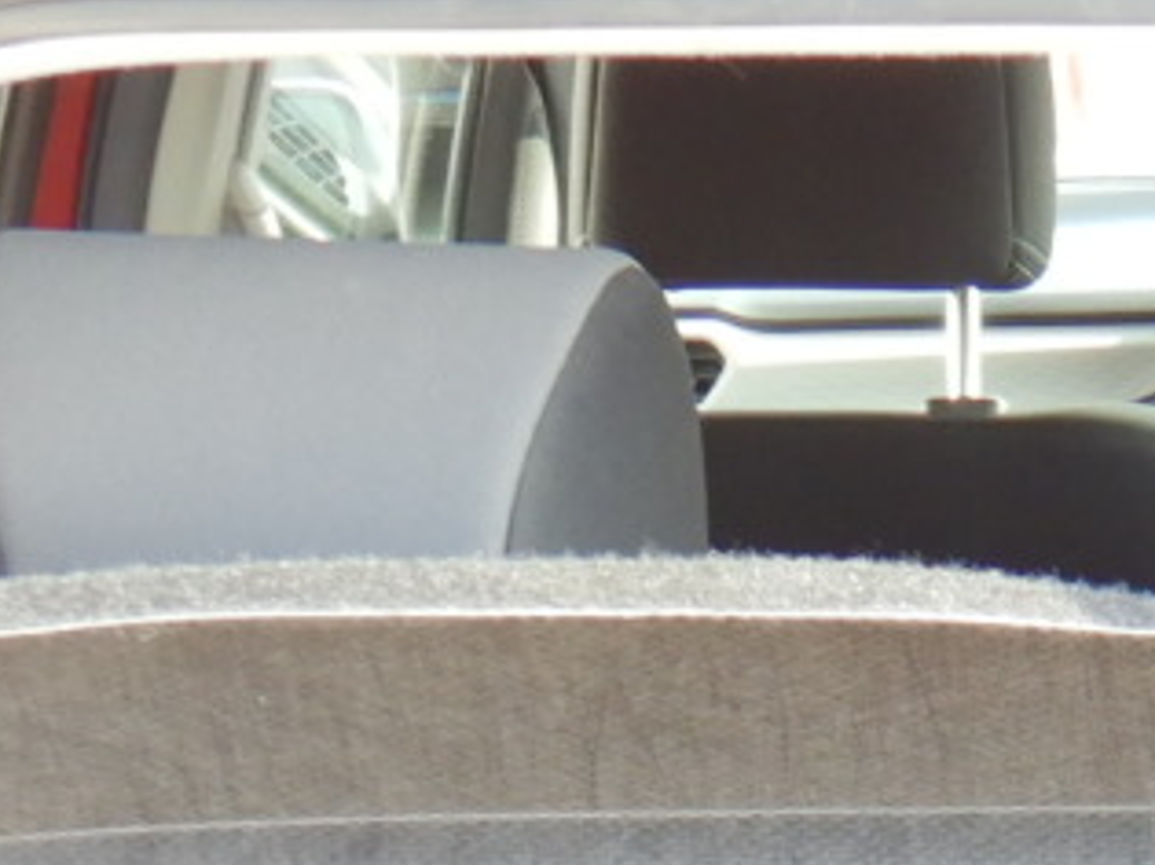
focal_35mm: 122
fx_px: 4069
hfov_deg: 15.5
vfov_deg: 11.1
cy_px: 1664
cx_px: 1445
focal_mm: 4.3
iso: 125
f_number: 2.8
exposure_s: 1/50
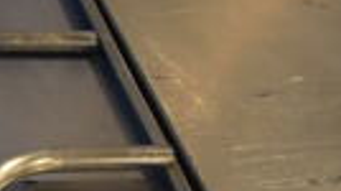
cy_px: 247
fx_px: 1165
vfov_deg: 9.2
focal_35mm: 129
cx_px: -326
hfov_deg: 14.2
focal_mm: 18
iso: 1000
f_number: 3.5
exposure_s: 1/125
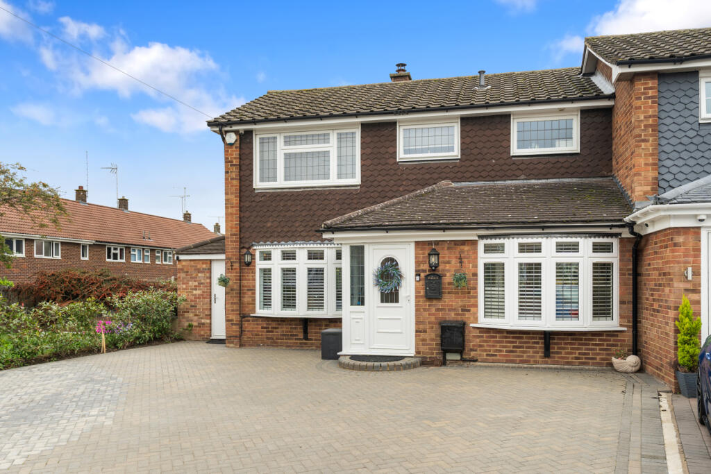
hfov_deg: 63.7
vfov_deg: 45.0
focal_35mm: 29
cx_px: 356
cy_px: 237
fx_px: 573
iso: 320
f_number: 8
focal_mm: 29
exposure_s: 1/60
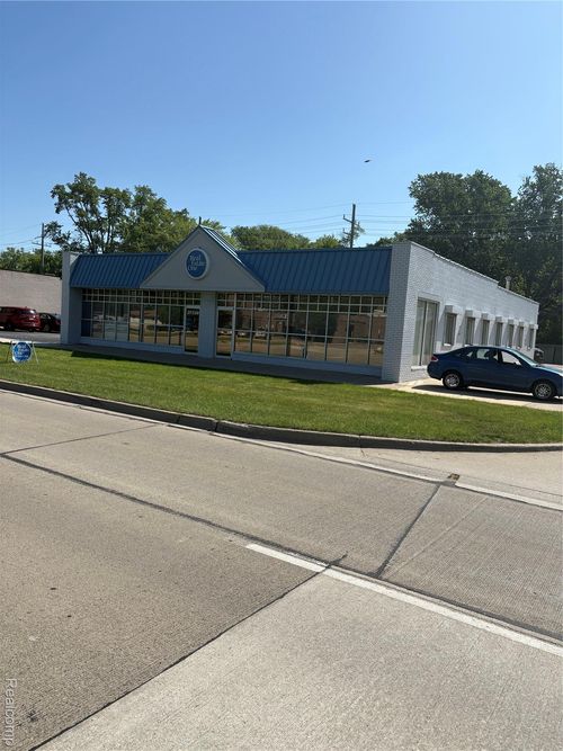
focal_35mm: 26
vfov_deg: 67.3
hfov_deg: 53.0
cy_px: 376
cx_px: 282
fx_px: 564
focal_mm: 5.96
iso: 50
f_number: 1.6
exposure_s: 1/4065
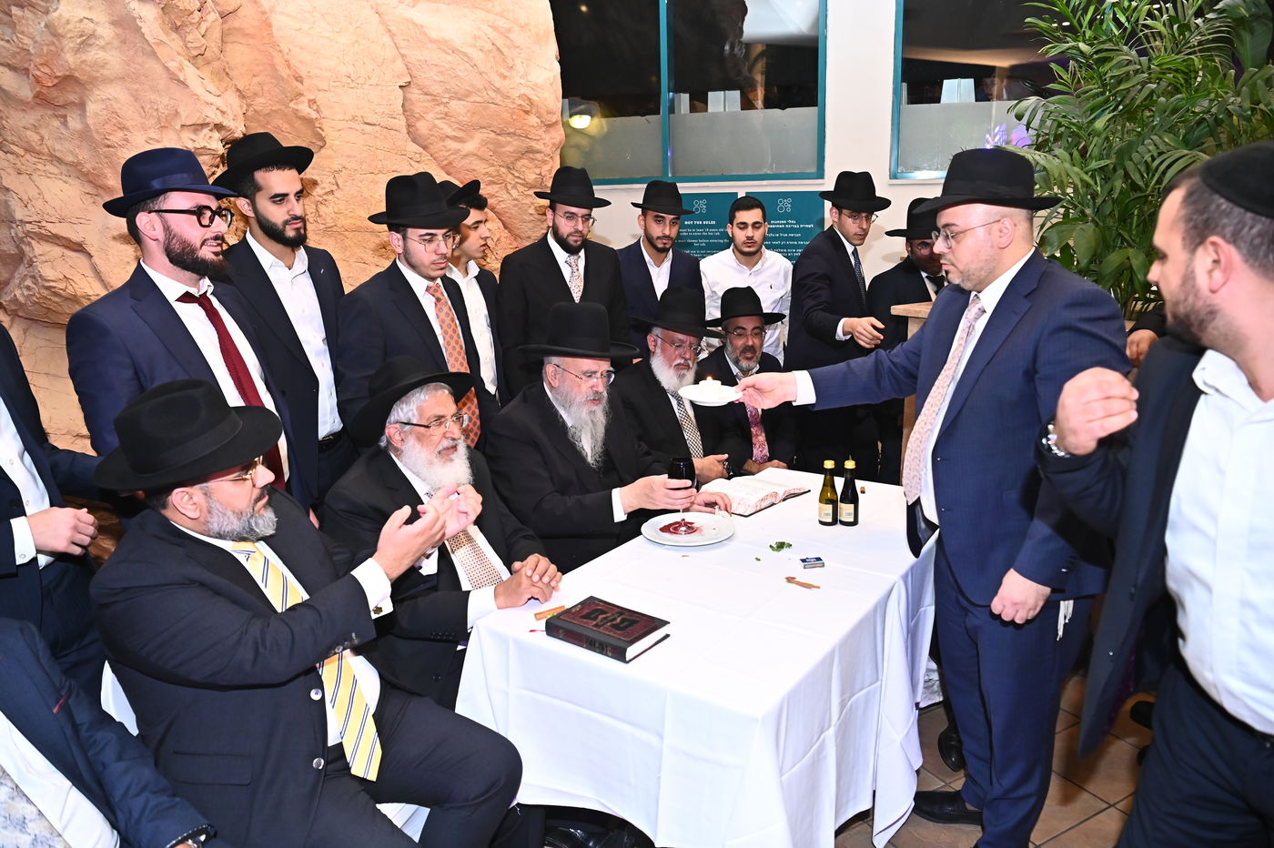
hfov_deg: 73.8
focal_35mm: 24
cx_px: 637
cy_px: 424
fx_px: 849
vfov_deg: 53.1
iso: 3200
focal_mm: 24
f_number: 4
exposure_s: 1/160
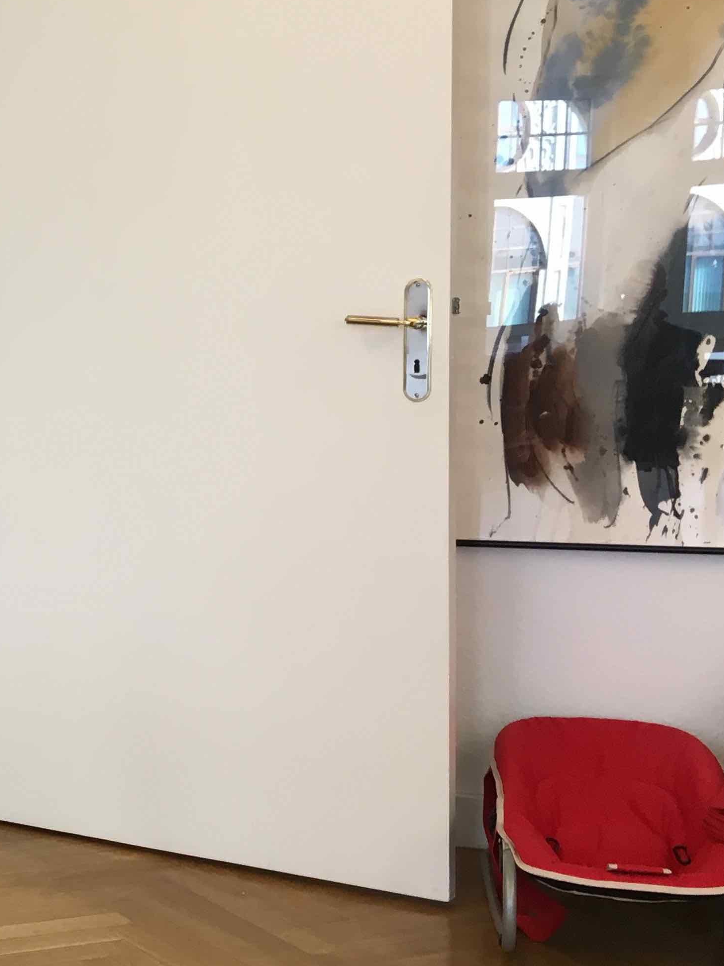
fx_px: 1673
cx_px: -236
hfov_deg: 21.8
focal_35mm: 60
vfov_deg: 32.2
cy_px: 449
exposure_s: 1/33
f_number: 2.2
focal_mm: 4.15
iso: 32
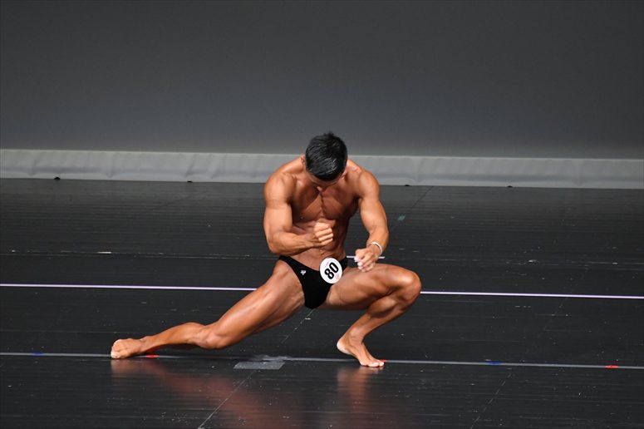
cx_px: 322
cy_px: 214
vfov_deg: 3.1
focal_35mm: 450
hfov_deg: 4.6
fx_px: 8046
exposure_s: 1/400
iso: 4000
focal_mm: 300
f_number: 5.6
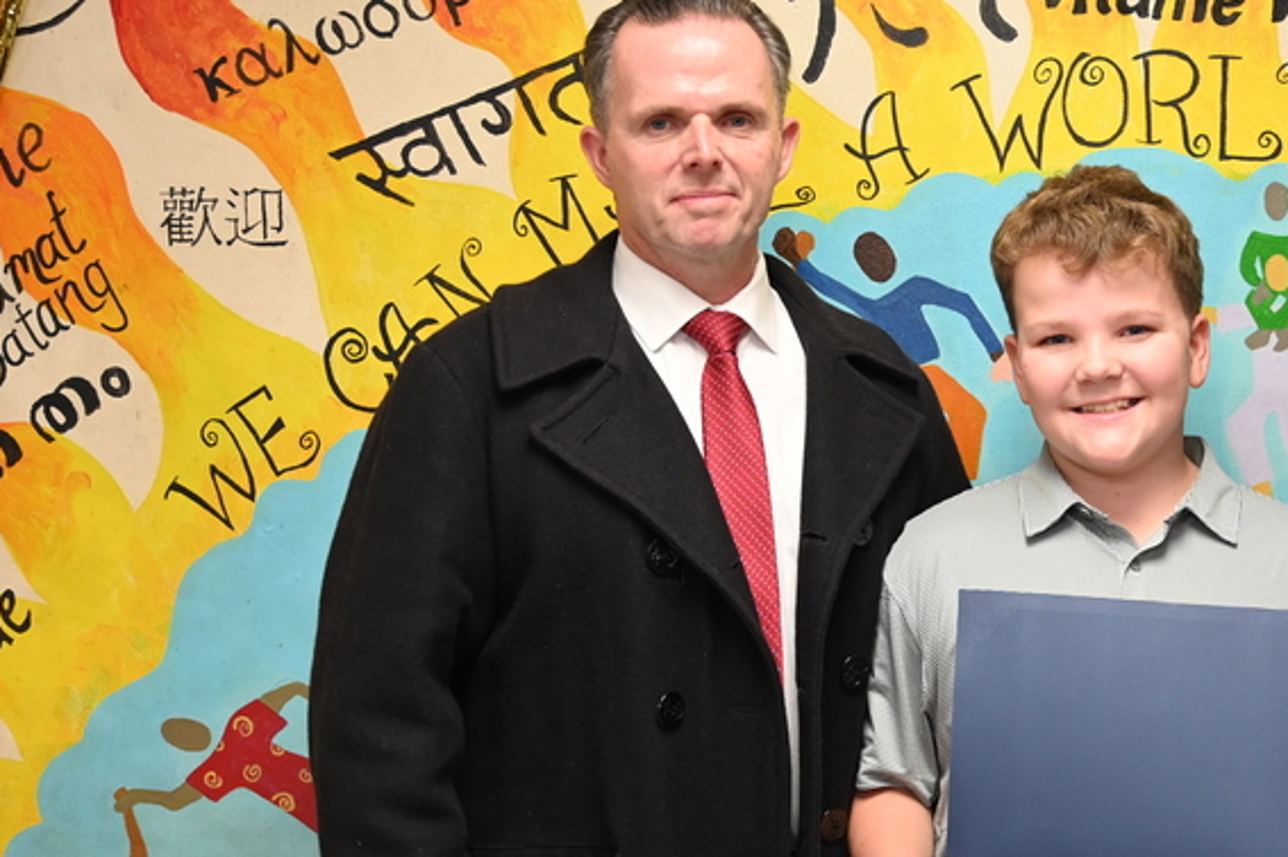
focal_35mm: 65
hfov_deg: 30.1
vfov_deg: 20.8
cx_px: 1074
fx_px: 2323
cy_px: 585
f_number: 4
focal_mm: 36
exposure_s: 1/125
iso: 2200
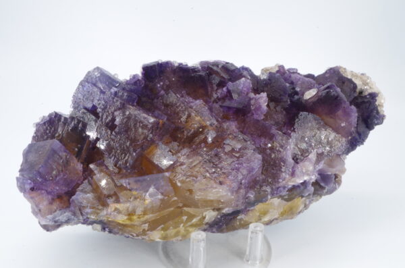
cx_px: 202
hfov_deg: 46.5
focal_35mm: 42
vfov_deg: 31.7
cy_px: 134
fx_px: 471
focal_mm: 28.13
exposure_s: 1/2.5
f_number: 4.5
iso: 100
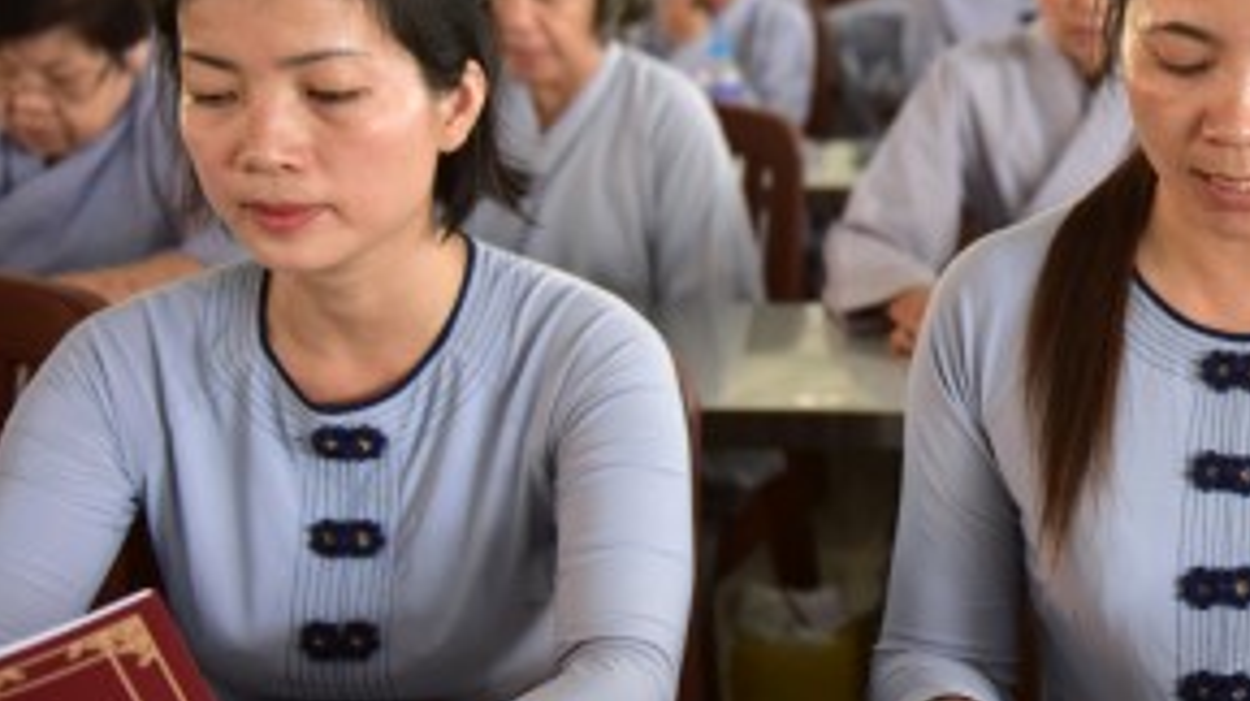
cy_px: 219
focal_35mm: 79
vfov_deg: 15.2
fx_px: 2616
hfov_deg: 25.6
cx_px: 1237
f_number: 2.8
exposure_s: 1/125
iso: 500
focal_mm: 34
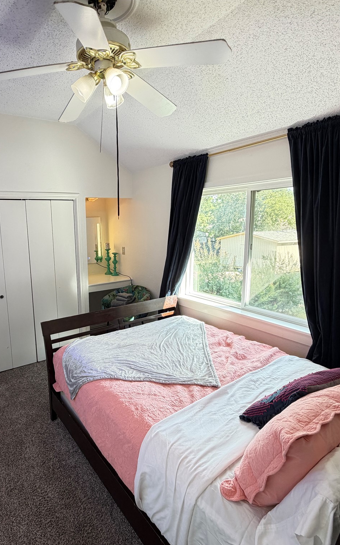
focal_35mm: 20
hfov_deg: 58.4
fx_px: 297
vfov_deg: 85.1
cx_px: 116
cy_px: 275
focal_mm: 2.22
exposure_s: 1/60
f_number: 2.2
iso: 160
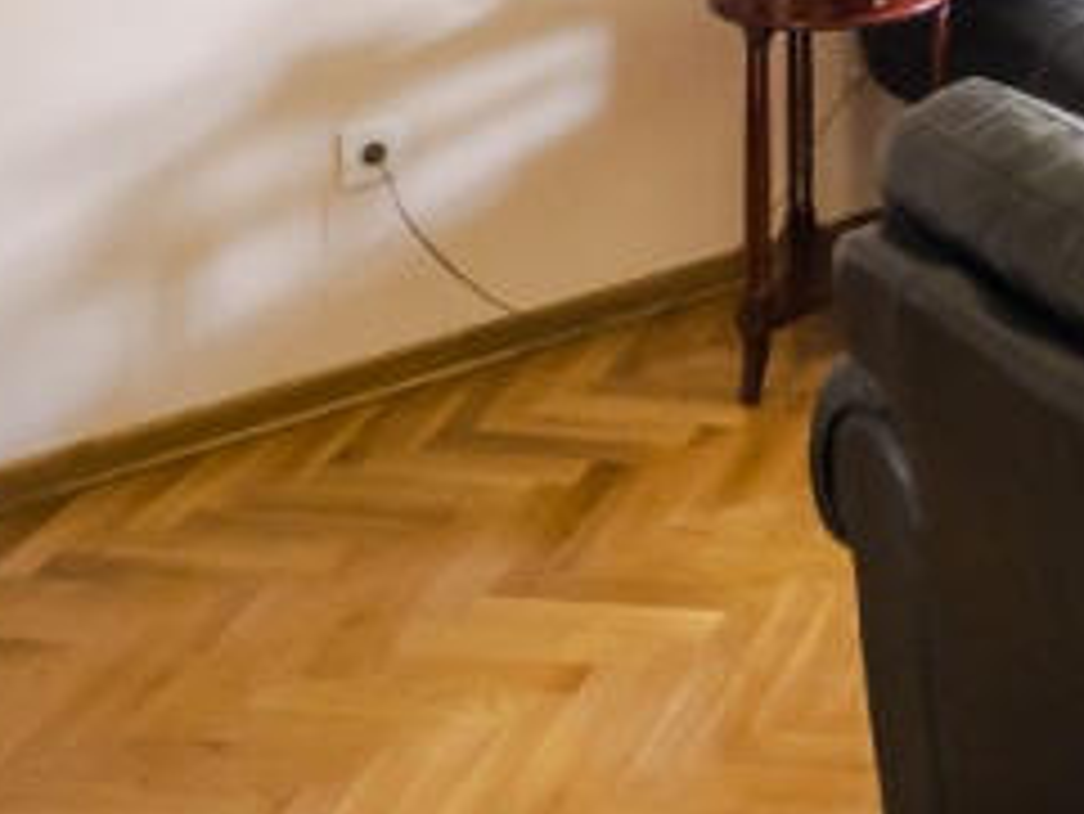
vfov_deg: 19.7
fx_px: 1817
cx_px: 1282
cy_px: -589
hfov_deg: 29.0
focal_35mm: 58
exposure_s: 1/4
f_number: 4
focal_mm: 7
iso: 400
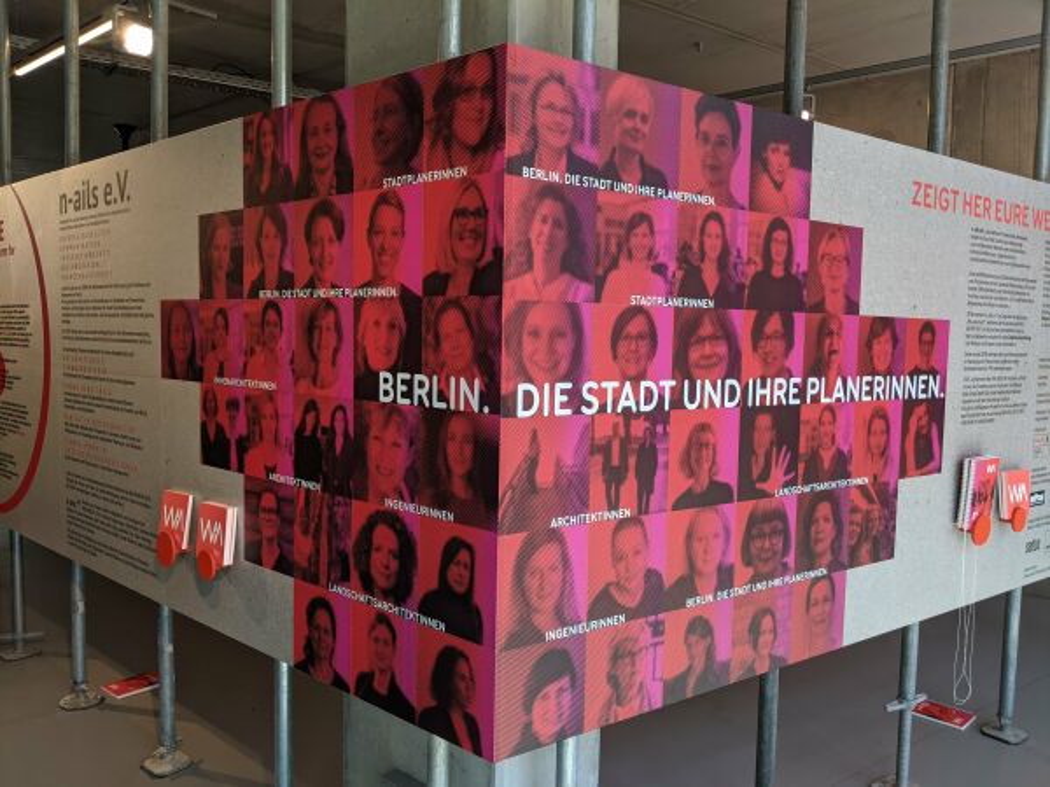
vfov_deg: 51.4
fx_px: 819
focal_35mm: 27
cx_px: 525
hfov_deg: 65.3
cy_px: 394
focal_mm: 4.44
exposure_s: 1/266
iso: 38
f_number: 1.8
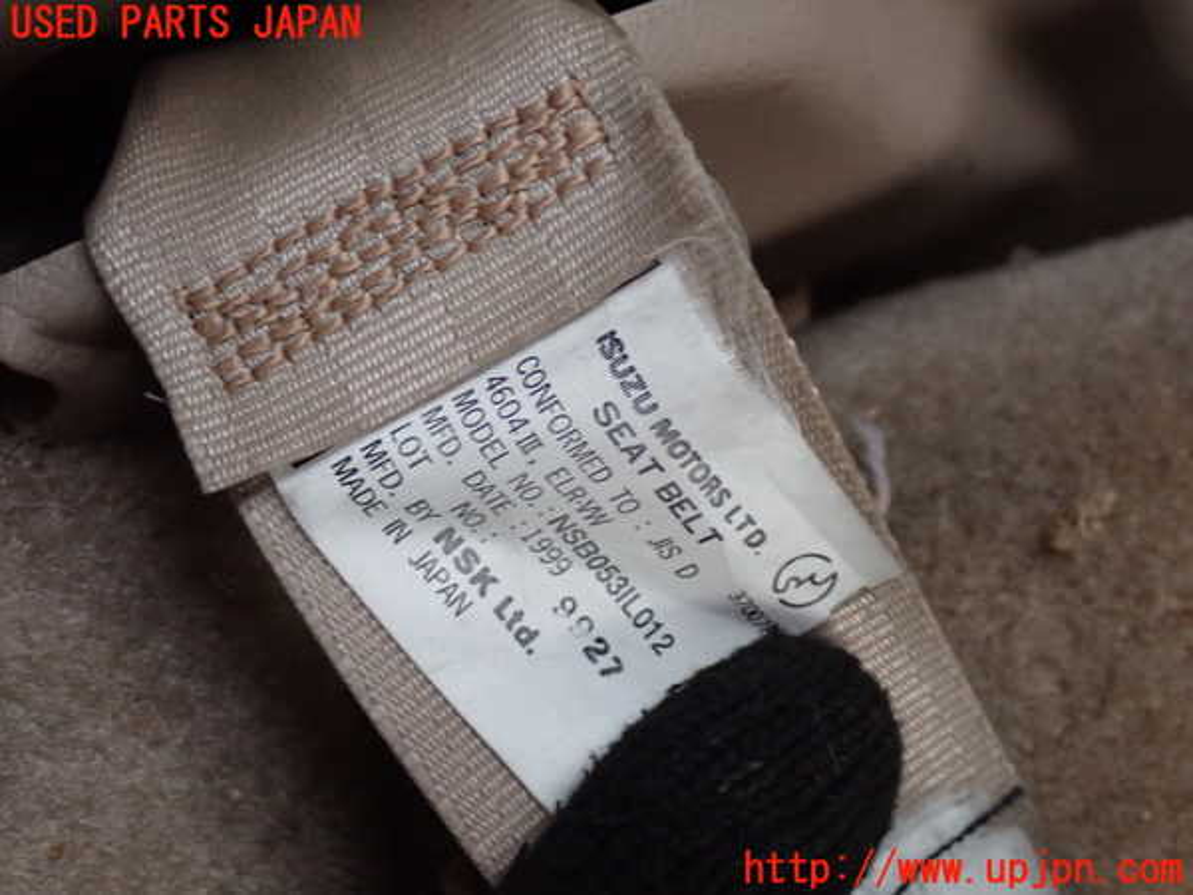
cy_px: 448
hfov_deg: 31.2
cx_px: 596
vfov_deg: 23.7
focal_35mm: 62
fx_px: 2137
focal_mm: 11.09
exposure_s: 1/60
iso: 800
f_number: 3.6
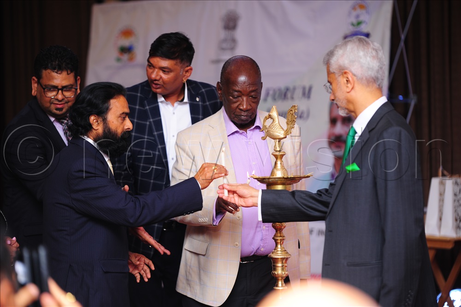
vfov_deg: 10.1
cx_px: 230
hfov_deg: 15.2
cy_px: 154
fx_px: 1727
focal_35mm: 135
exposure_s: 1/200
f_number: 3.2
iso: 320
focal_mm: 135
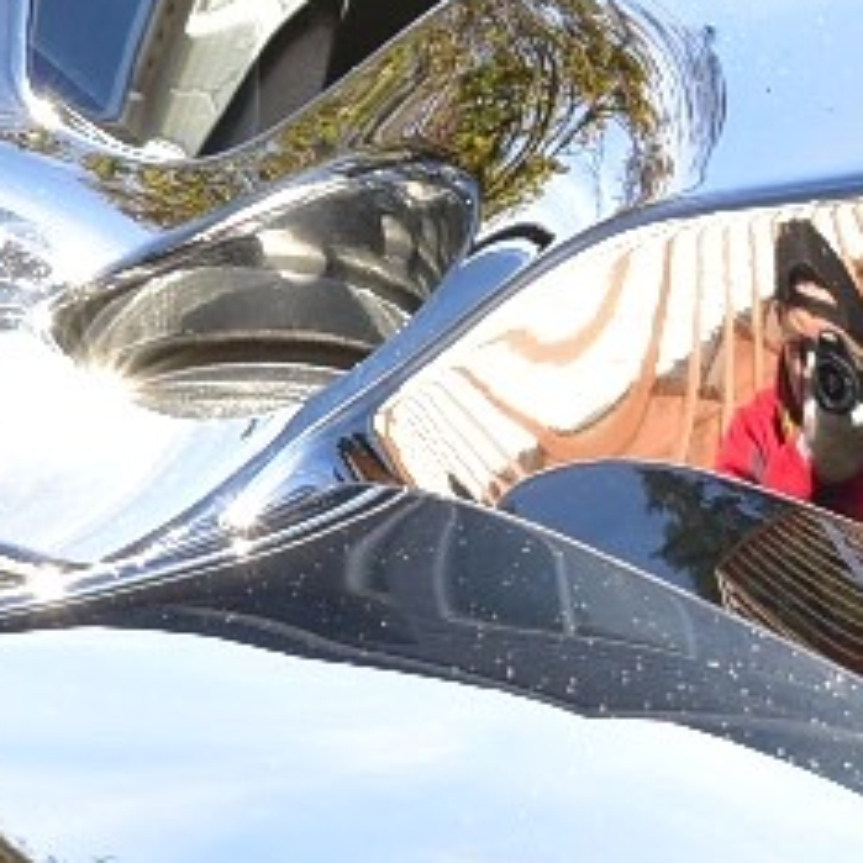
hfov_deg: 4.6
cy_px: 433
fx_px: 10634
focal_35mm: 377
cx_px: -367
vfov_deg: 4.6
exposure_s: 1/100
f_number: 9
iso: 100
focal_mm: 46
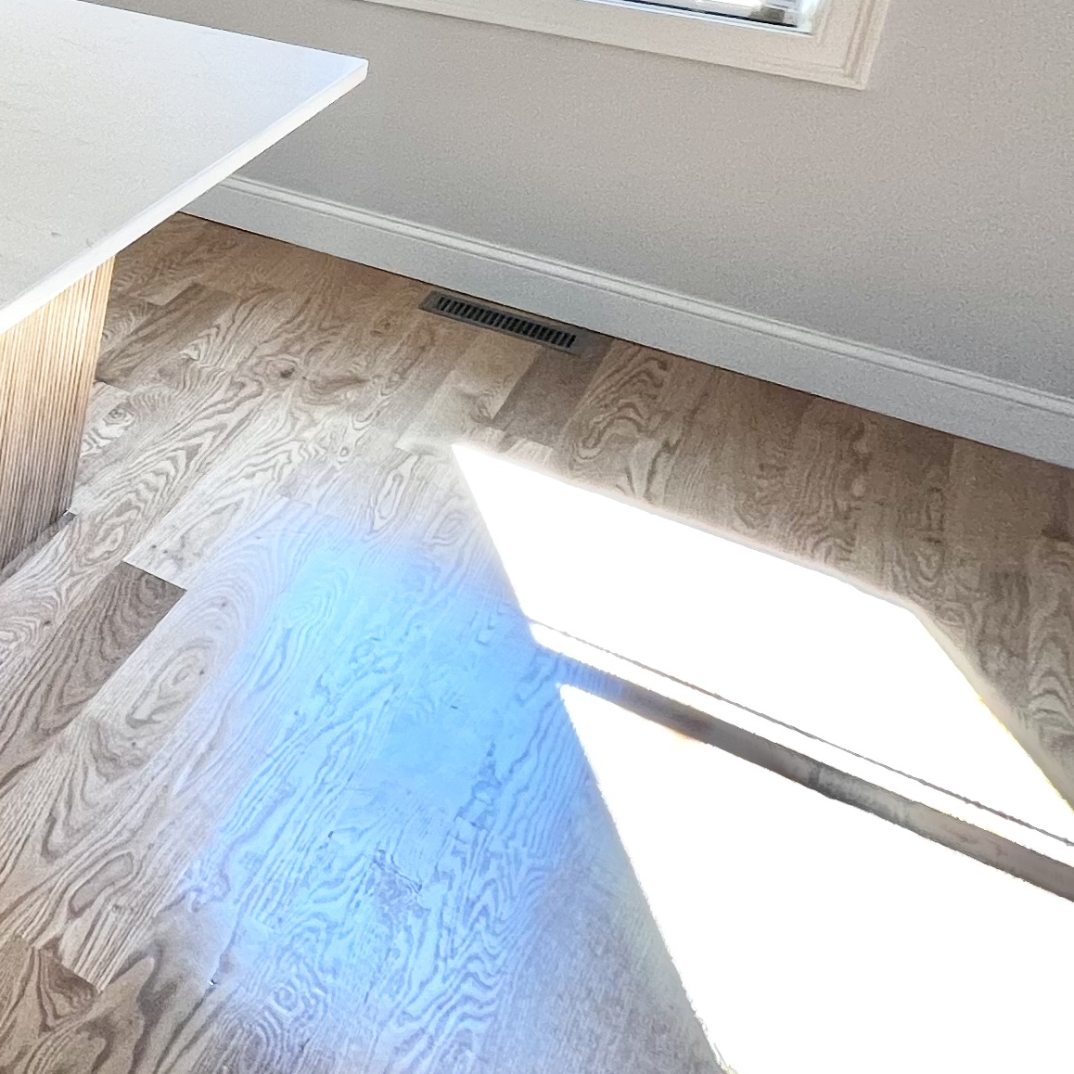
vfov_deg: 36.7
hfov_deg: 24.3
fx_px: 1404
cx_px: -748
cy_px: -45
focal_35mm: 40
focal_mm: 1.57
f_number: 1.8
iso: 125
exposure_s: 1/120
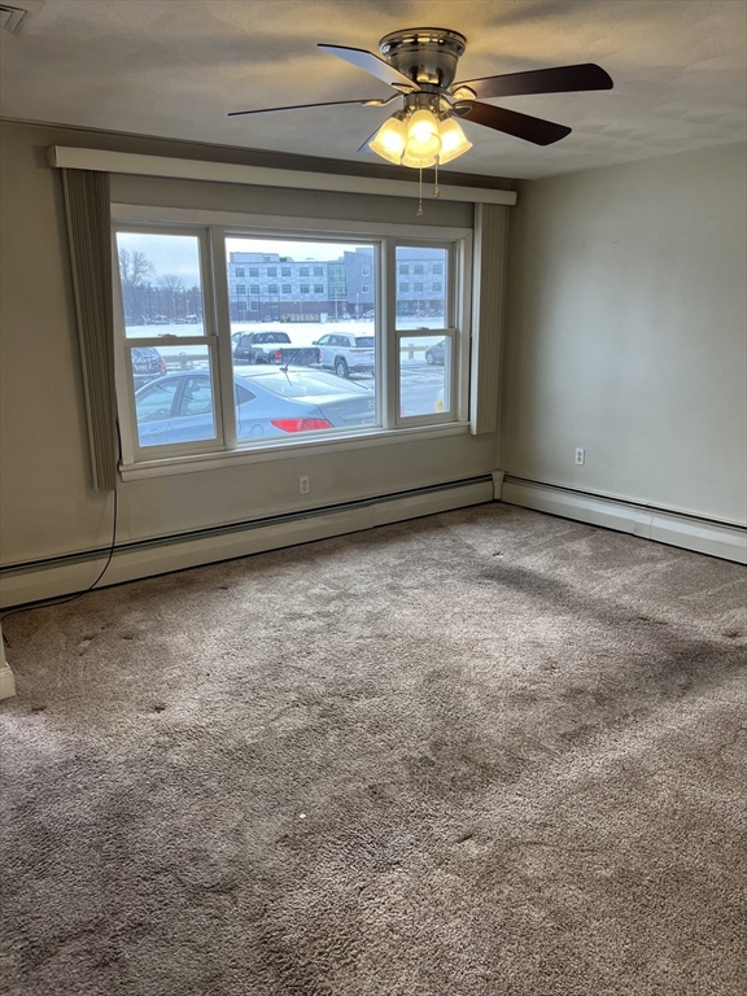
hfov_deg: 53.1
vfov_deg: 67.3
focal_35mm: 26
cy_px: 498
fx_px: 748
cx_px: 374
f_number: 1.6
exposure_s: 1/146
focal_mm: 5.1
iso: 64
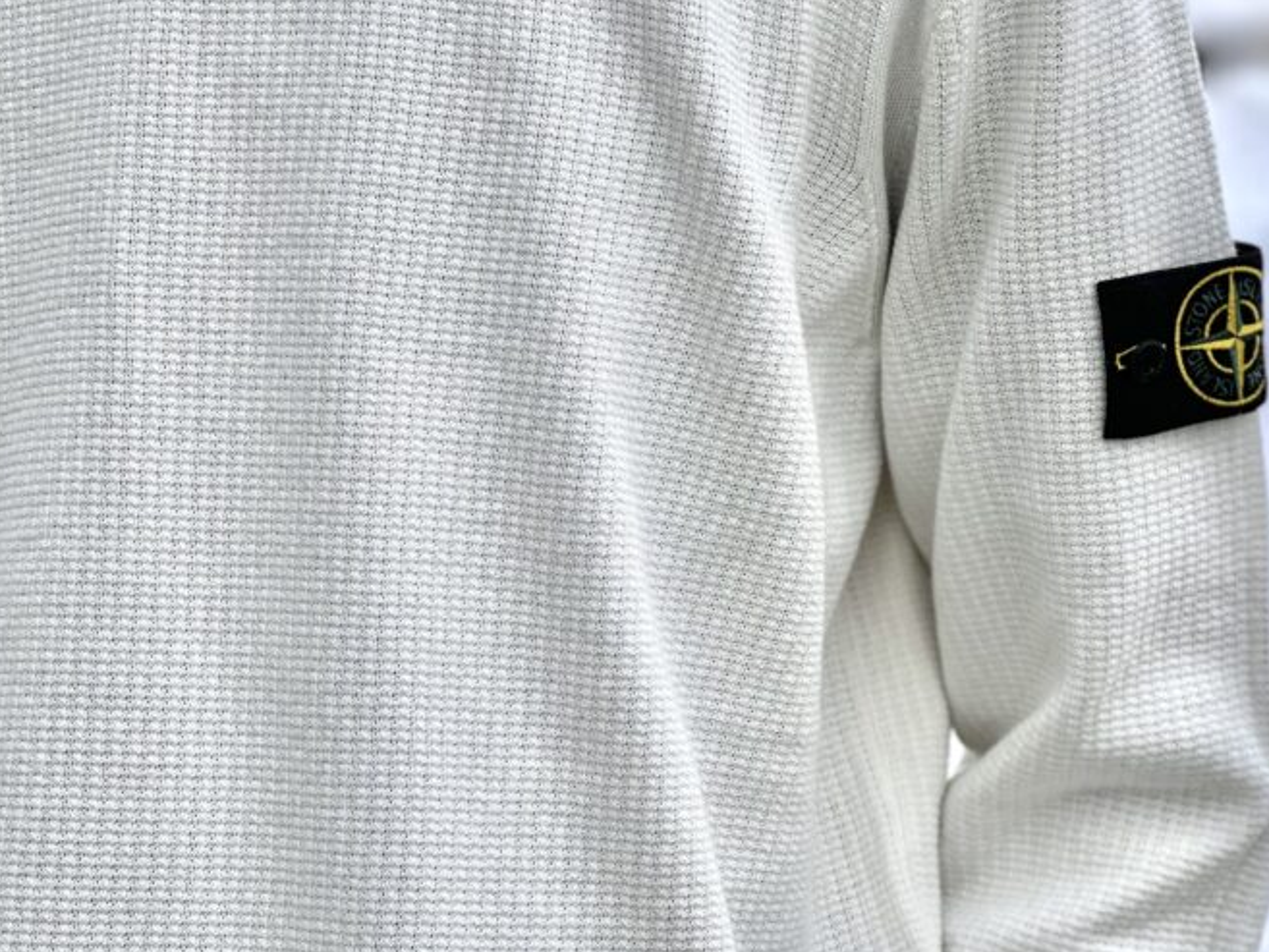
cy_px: 295
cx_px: 719
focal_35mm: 120
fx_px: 4400
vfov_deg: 12.3
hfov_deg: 16.4
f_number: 2.8
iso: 32
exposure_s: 1/469
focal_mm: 9
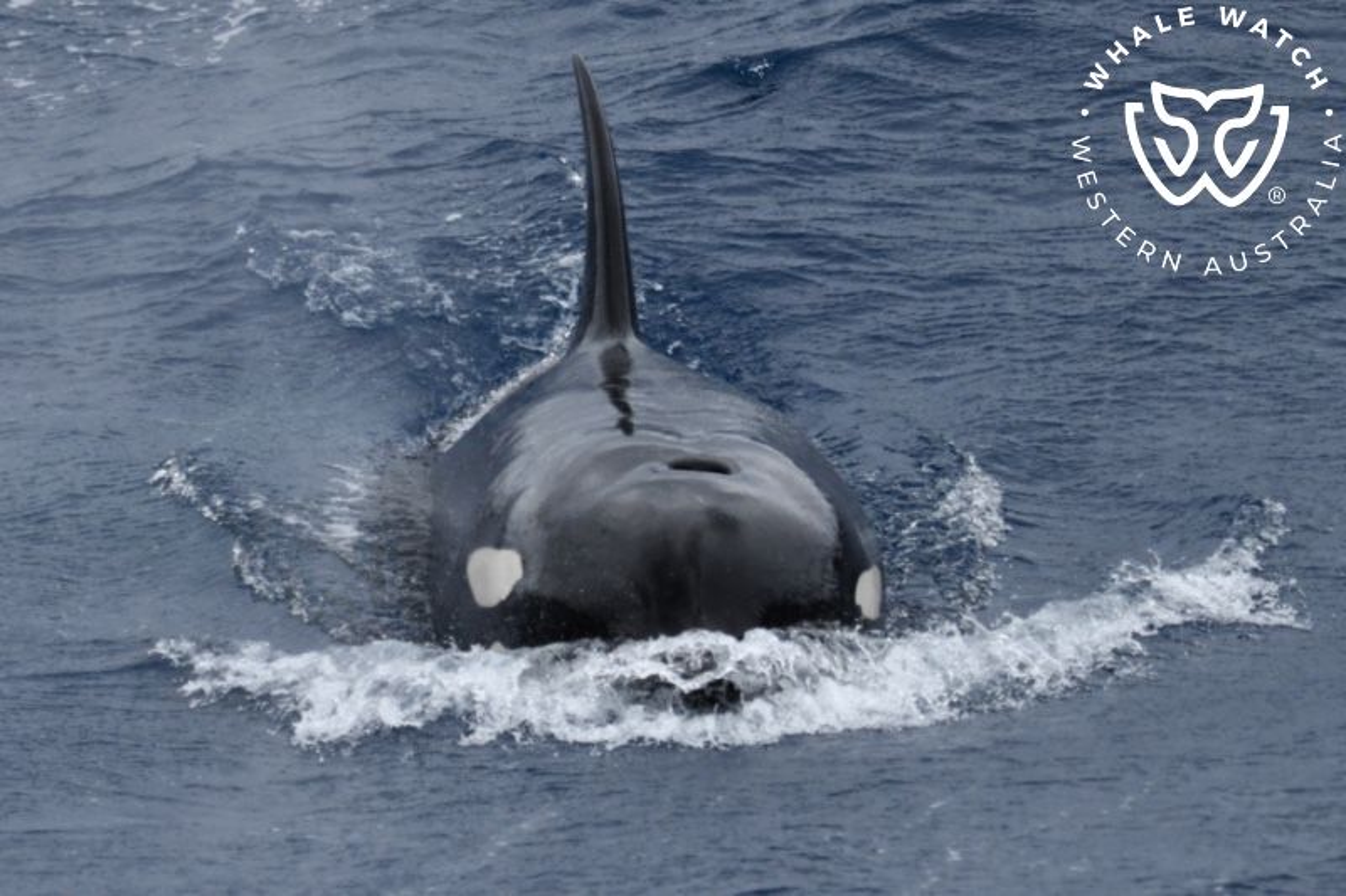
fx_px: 11214
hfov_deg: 6.9
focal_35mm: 300
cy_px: 448
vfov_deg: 4.6
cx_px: 673
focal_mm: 300
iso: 1250
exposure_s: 1/8000
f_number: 5.6
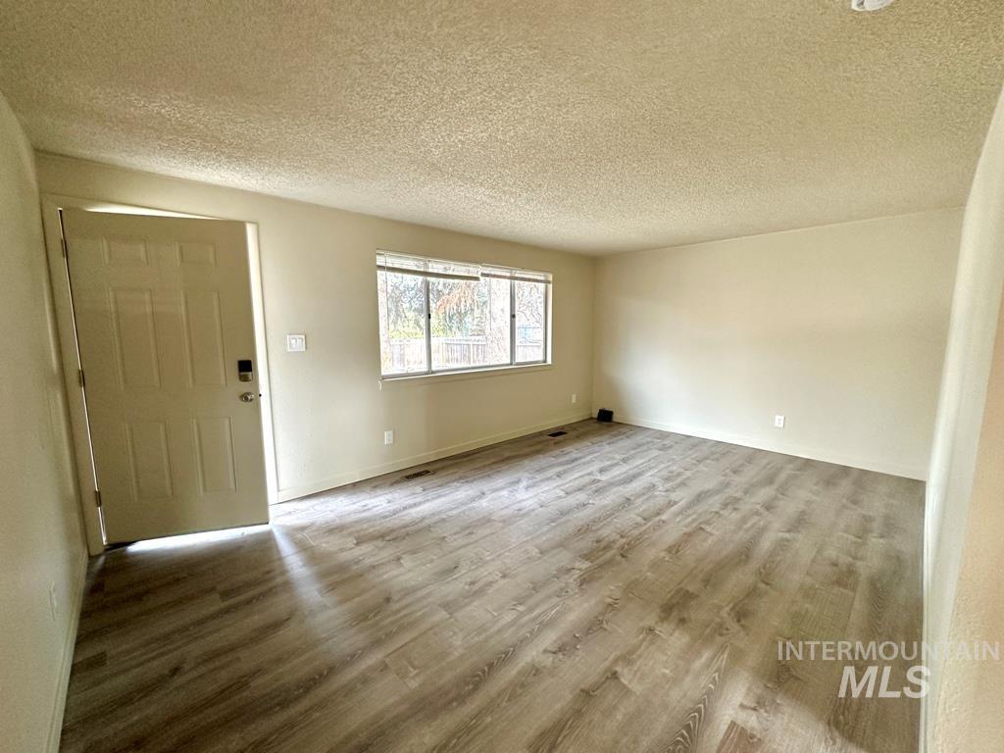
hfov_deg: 102.1
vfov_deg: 85.7
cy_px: 376
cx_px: 502
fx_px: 406
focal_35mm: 14
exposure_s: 1/60
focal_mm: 2.22
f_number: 2.2
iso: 250
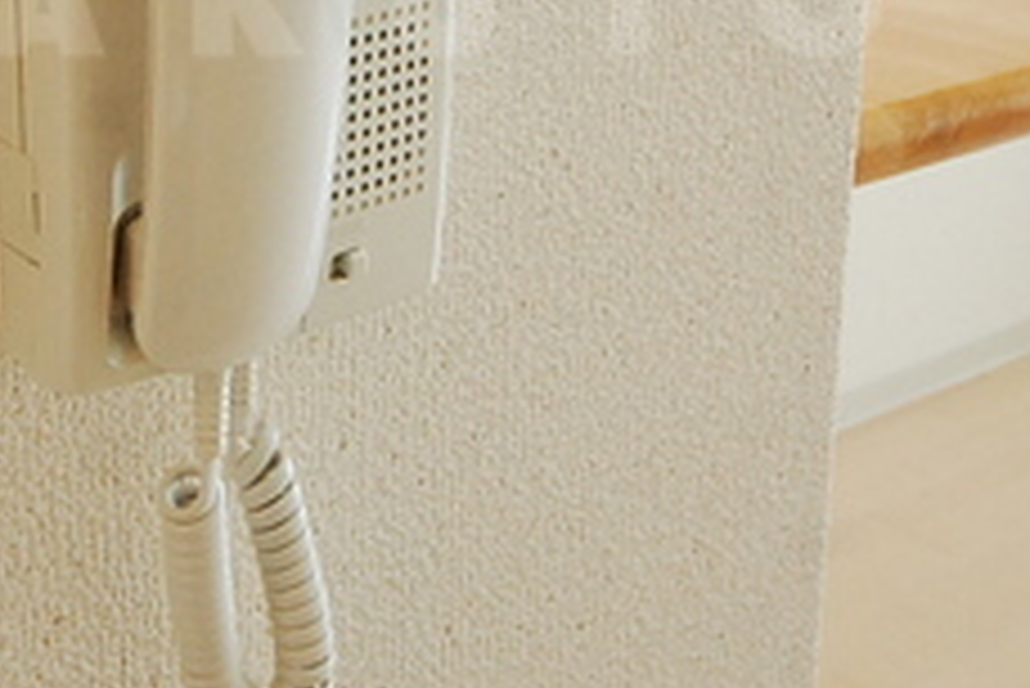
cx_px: 207
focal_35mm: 67
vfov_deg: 19.8
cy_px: 4
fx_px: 1918
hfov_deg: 29.4
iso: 1600
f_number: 5.6
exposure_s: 1/50
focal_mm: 16
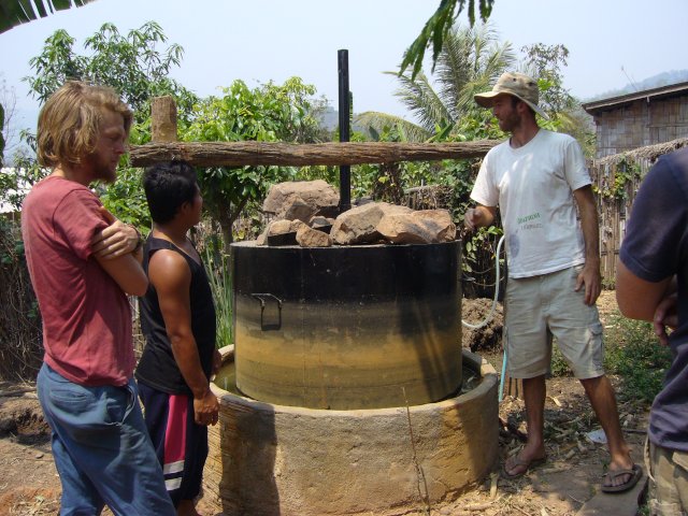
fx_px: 696
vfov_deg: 40.7
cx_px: 344
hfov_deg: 52.6
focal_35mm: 35
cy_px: 258
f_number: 5.6
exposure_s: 1/320
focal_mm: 5.8
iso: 100
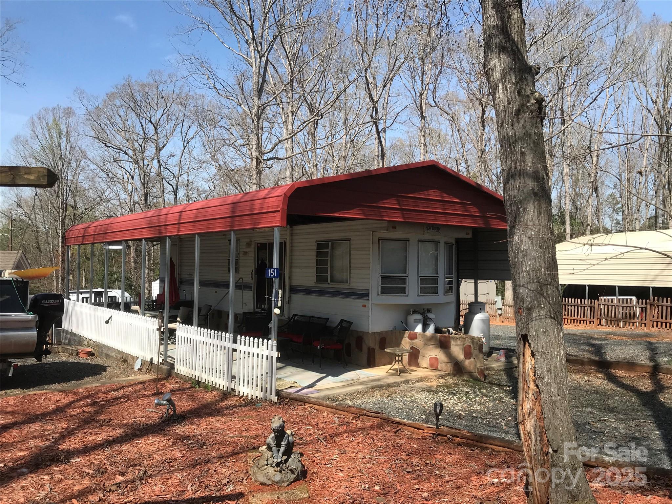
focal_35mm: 28
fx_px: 544
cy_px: 252
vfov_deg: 49.7
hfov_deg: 63.4
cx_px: 336
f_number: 1.8
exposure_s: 1/1681
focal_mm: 3.99
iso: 20
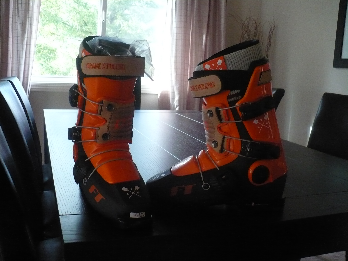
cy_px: 130
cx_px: 174
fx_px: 372
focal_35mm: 37
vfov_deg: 38.7
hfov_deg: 50.1
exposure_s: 1/60
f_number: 2.8
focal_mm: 6.1
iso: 400
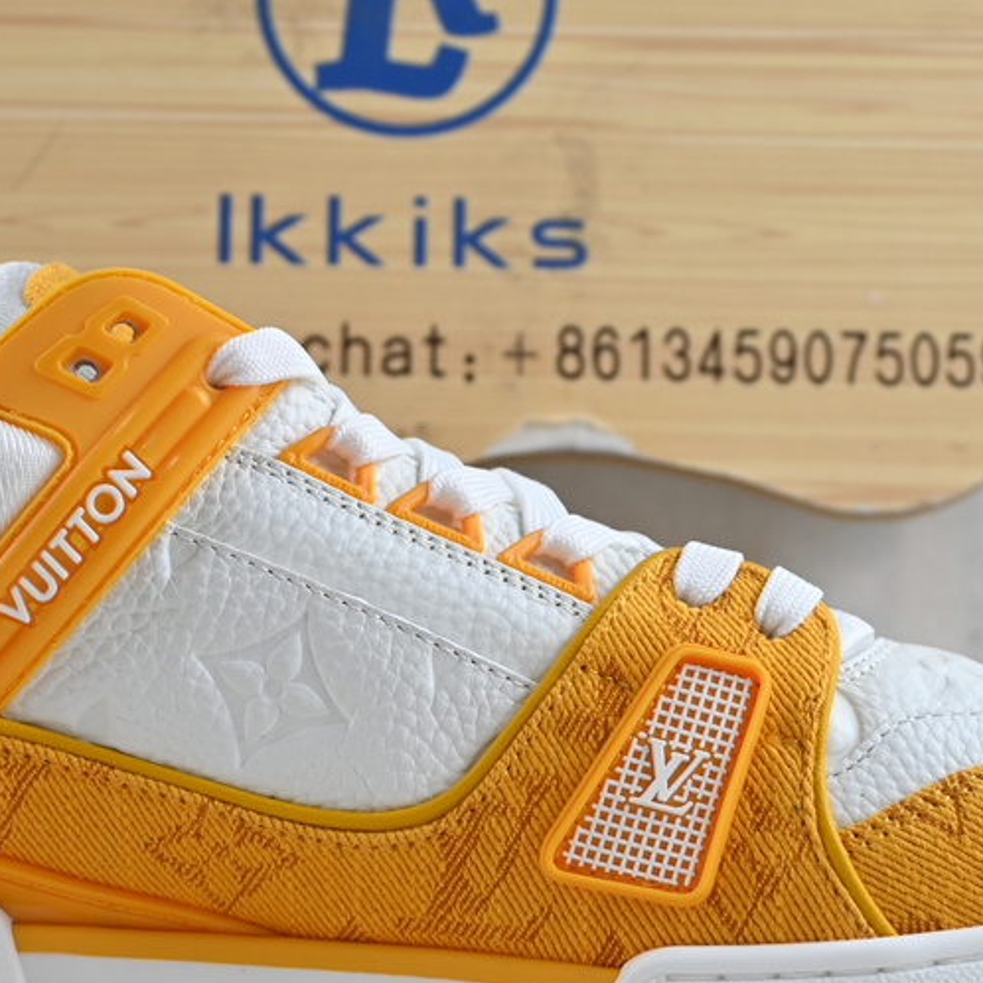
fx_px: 2715
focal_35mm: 85
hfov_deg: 20.5
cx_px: 369
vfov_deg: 20.4
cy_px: 661
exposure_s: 1/50
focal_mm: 27.5
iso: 100
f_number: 4.5
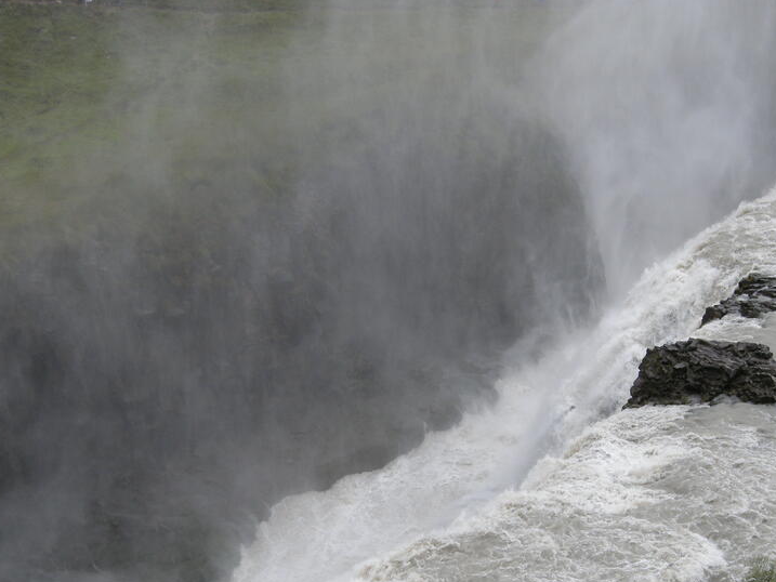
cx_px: 442
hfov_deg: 38.1
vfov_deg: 28.8
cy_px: 413
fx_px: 1121
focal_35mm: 50
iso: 100
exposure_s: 1/251
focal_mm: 7.5
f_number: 5.4
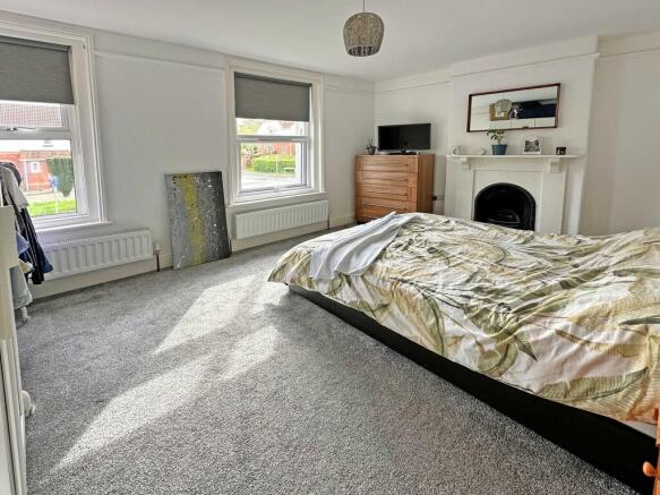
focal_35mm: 14
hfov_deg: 102.1
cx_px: 330
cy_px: 248
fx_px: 267
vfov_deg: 85.7
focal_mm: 2.22
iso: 50
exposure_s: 1/99
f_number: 2.2
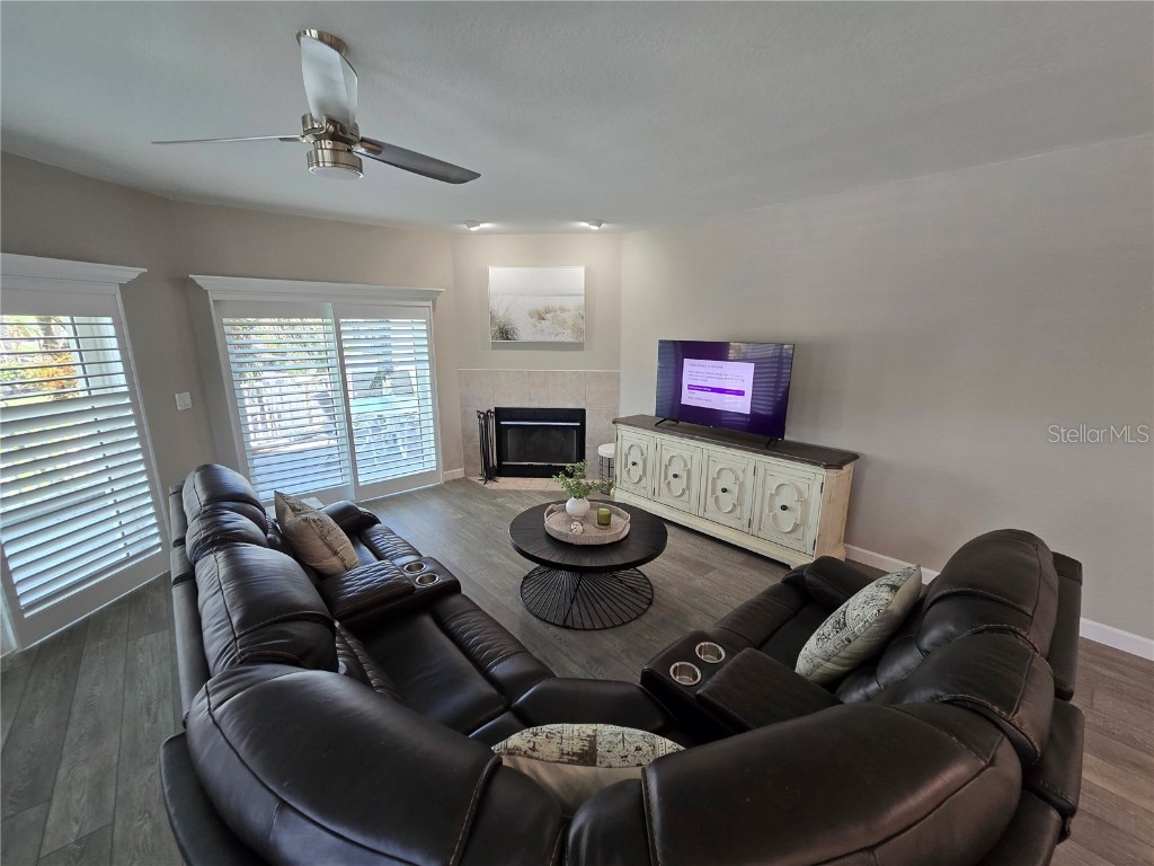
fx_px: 433
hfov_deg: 106.2
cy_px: 433
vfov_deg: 89.9
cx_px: 577
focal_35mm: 13
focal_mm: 2.2
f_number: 2.2
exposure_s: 1/60
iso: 125
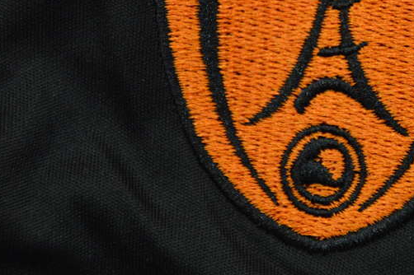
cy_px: 37
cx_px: 334
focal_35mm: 339
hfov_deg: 6.1
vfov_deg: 4.0
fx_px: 3897
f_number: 6.3
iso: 400
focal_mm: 105
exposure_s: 1/160
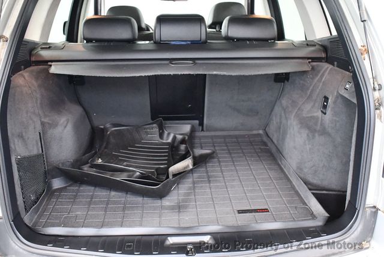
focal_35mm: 36
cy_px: 128
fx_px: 384
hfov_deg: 53.1
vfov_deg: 36.9
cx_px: 192
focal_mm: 18
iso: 5000
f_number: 3.5
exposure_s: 1/60
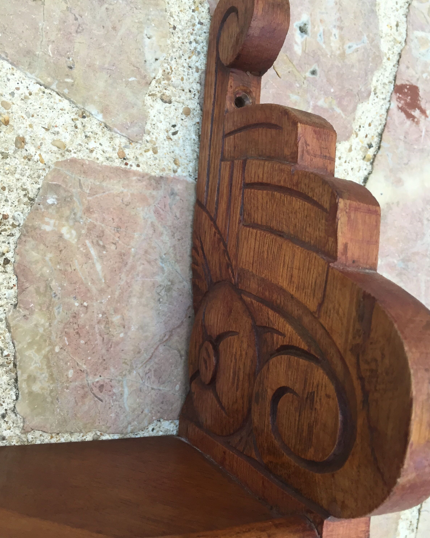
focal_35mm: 31
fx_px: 493
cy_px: 269
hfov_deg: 47.1
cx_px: 216
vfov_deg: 57.2
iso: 32
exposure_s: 1/40
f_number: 2.2
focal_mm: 4.15
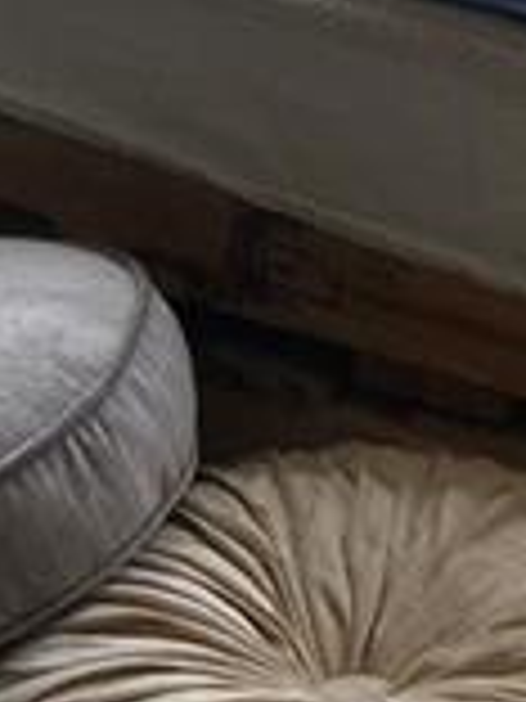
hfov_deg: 7.3
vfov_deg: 9.1
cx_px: -216
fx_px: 4052
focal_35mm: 200
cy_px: -832
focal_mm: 4.25
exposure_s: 1/497
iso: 32
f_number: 1.8
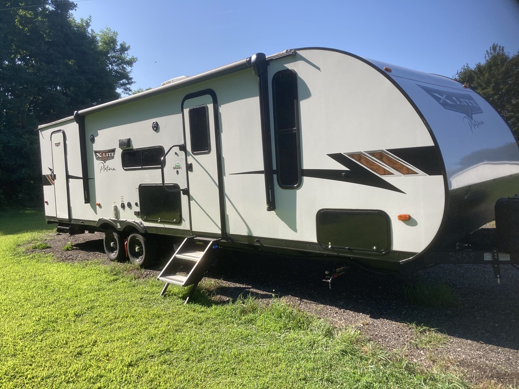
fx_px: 420
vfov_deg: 49.7
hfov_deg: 63.4
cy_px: 194
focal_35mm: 28
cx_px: 260
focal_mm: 3.99
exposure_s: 1/1263
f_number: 1.8
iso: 20
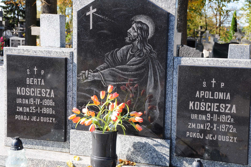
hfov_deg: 29.3
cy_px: 84
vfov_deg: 19.7
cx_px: 126
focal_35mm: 69
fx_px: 480
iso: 320
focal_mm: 46
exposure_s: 1/400
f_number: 7.1
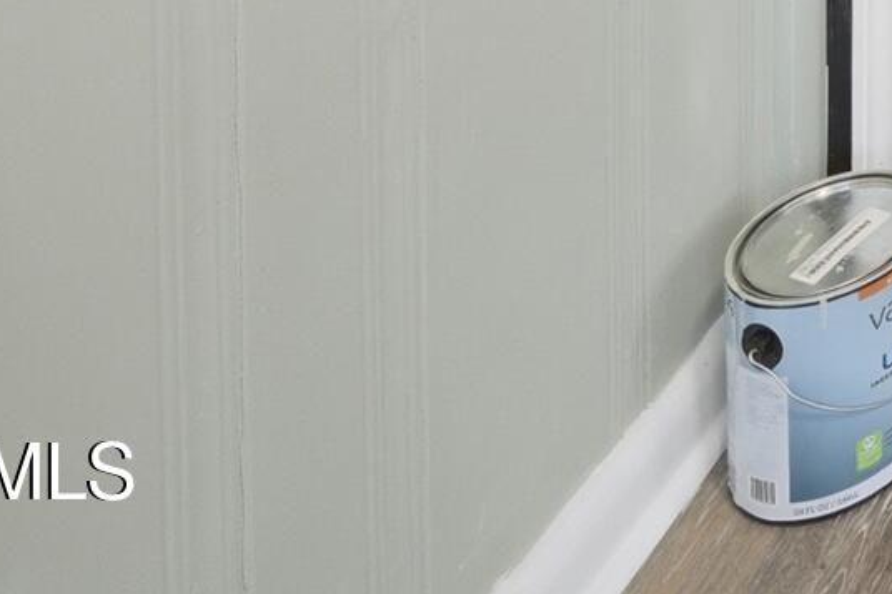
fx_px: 1387
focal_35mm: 56
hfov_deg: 21.6
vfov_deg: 15.3
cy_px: -788
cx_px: 1631
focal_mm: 12
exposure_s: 1/25
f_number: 8
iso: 250
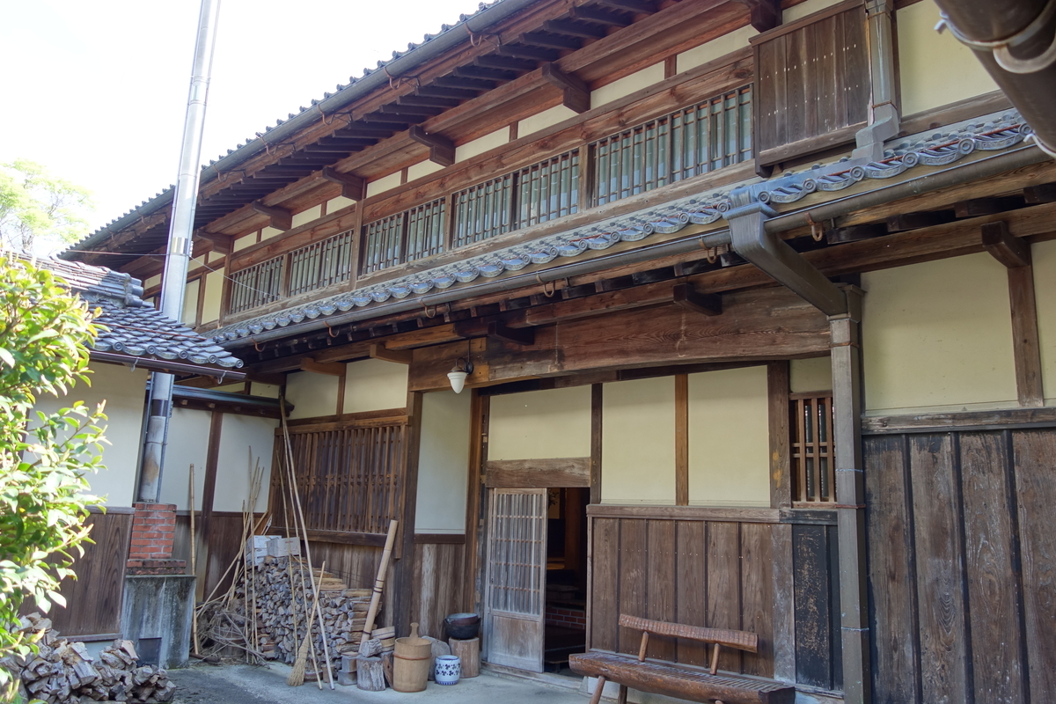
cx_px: 528
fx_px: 821
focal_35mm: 28
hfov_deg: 65.5
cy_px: 352
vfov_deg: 46.4
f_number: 2.5
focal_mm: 10.4
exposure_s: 1/100
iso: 125
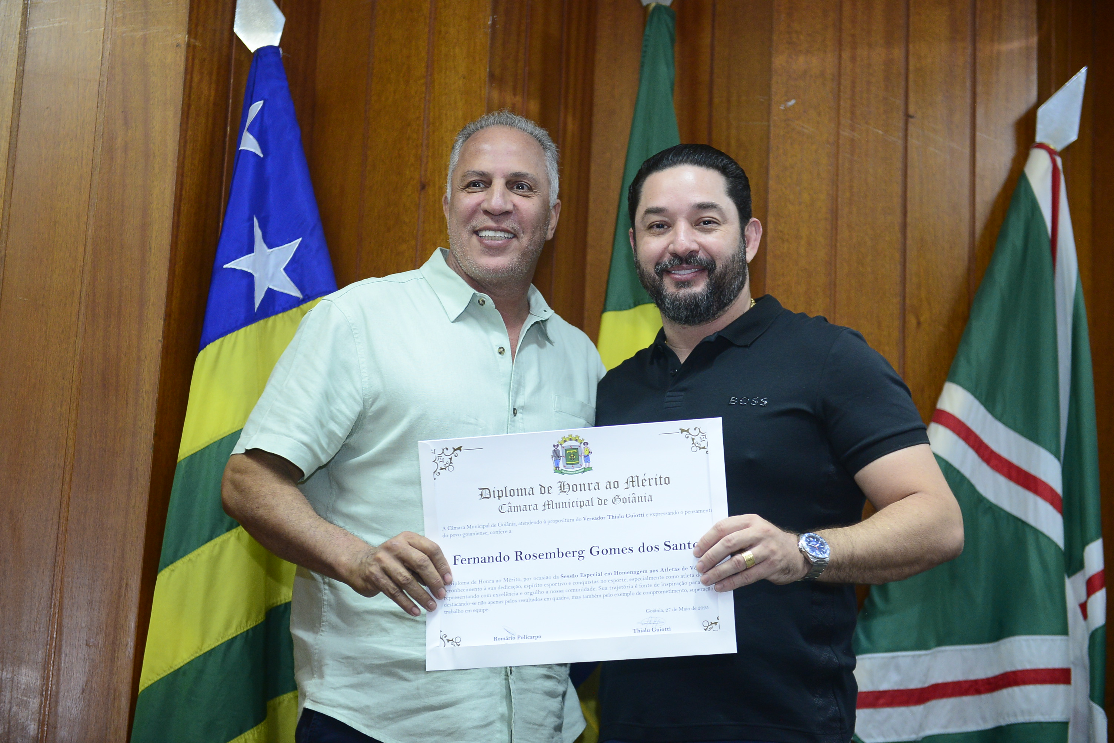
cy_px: 372
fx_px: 2167
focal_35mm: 70
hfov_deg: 28.8
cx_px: 557
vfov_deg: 19.5
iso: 2500
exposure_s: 1/125
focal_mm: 70
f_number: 4.5
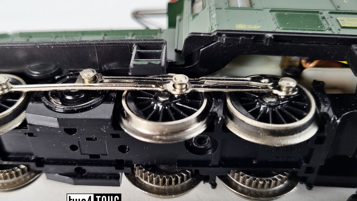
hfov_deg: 56.2
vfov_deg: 33.6
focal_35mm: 35
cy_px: 117
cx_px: 141
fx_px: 331
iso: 100
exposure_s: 1/100
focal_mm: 5.4
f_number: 1.8
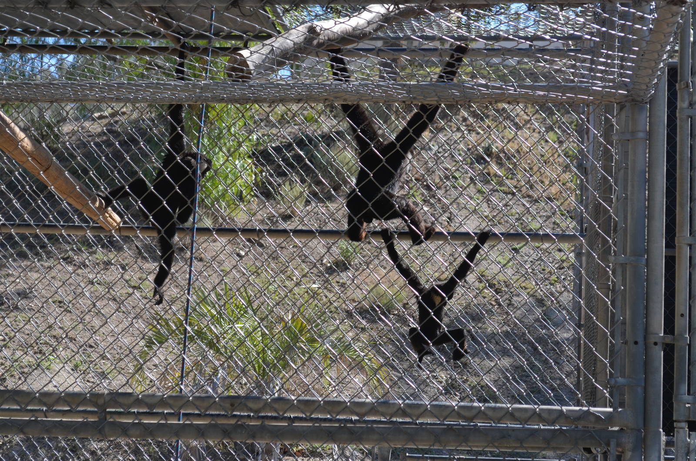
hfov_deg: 24.7
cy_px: 230
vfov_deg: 16.5
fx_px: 1592
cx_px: 348
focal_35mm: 82
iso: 180
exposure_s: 1/250
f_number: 8
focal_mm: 55
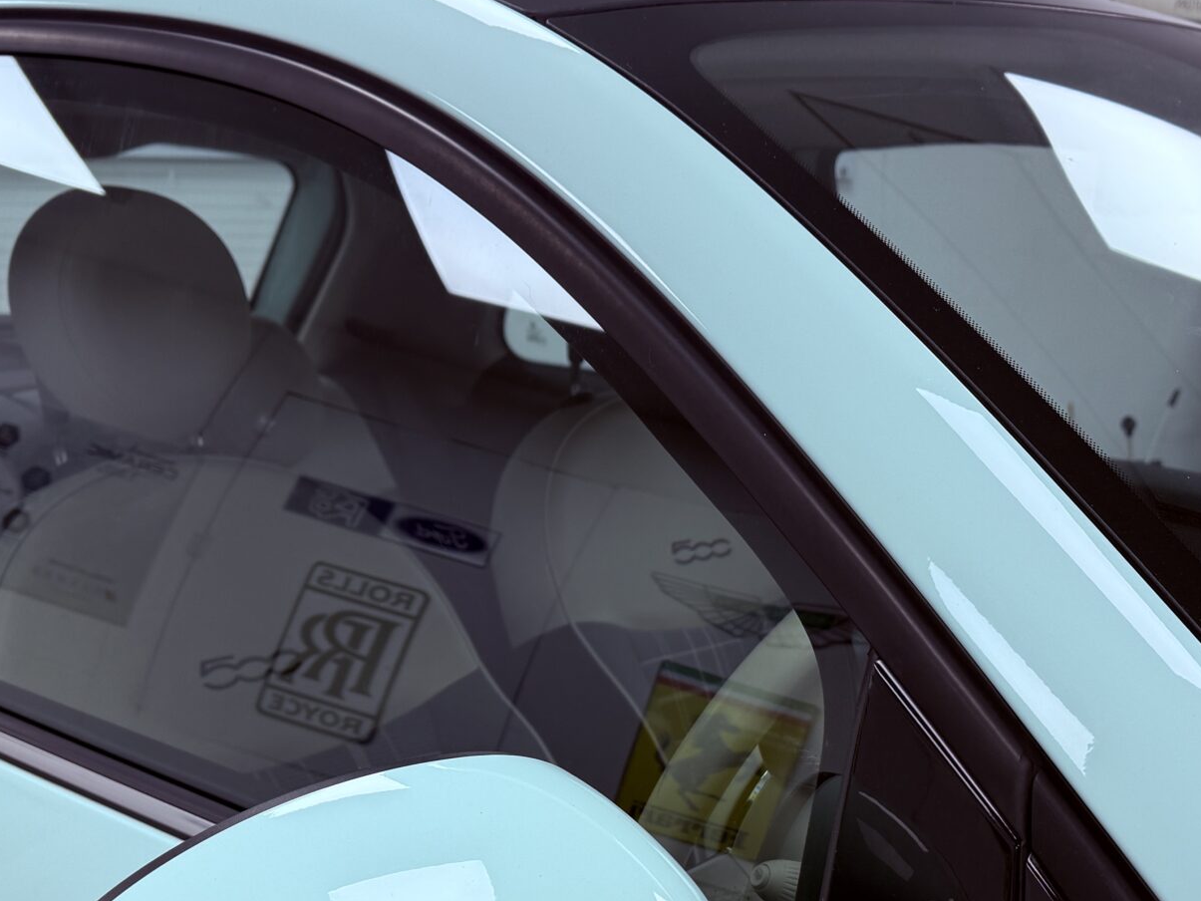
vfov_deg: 27.4
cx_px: 791
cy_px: 838
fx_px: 1770
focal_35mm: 51
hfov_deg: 37.1
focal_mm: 6.76
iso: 50
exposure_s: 1/121
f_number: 1.78
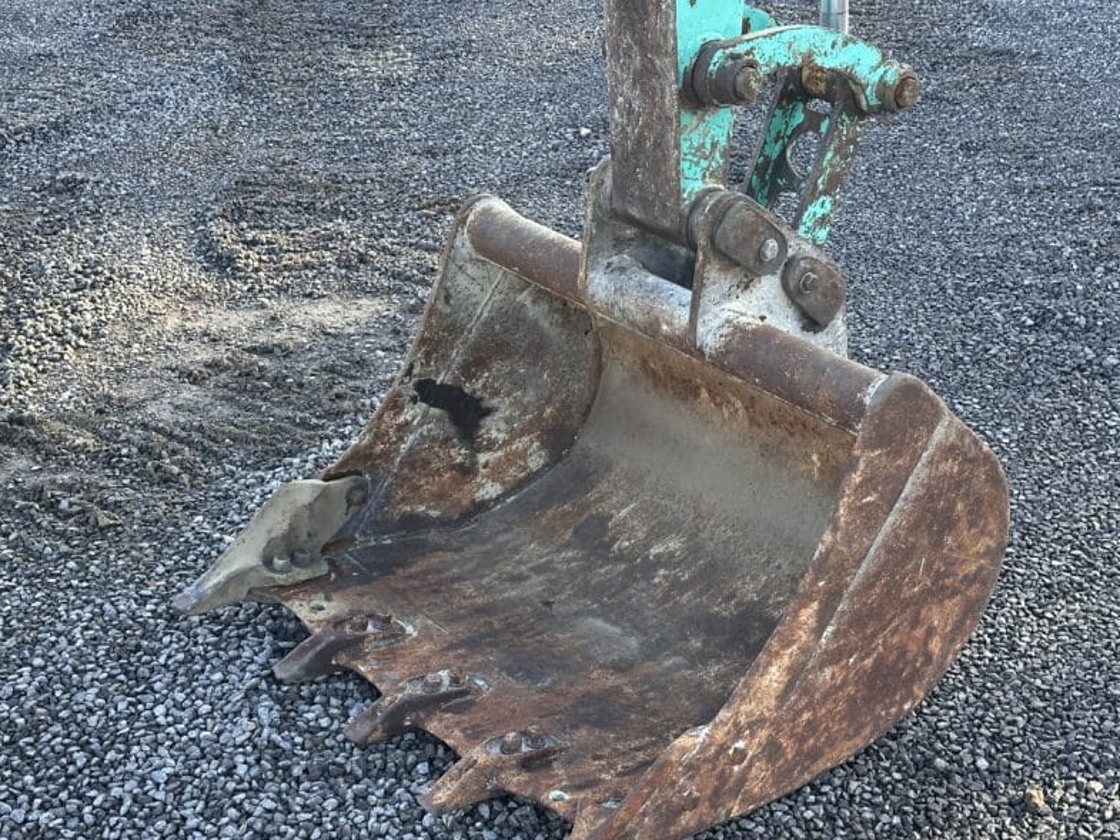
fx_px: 1780
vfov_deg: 26.6
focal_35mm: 55
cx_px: 621
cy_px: 457
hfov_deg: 34.9
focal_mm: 6.86
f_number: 1.78
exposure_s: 1/180
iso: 64
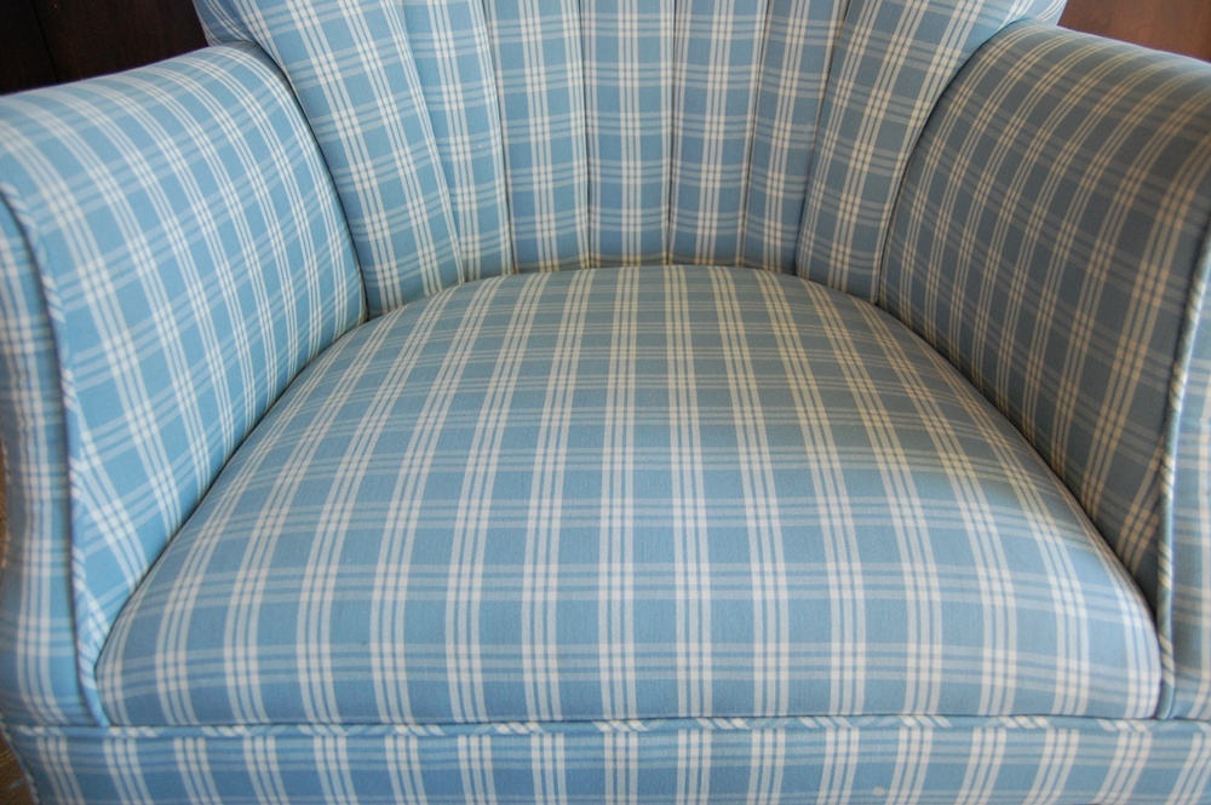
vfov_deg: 47.9
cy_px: 402
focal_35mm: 27
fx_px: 907
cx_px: 606
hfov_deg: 67.4
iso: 800
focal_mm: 18
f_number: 4.5
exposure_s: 1/80
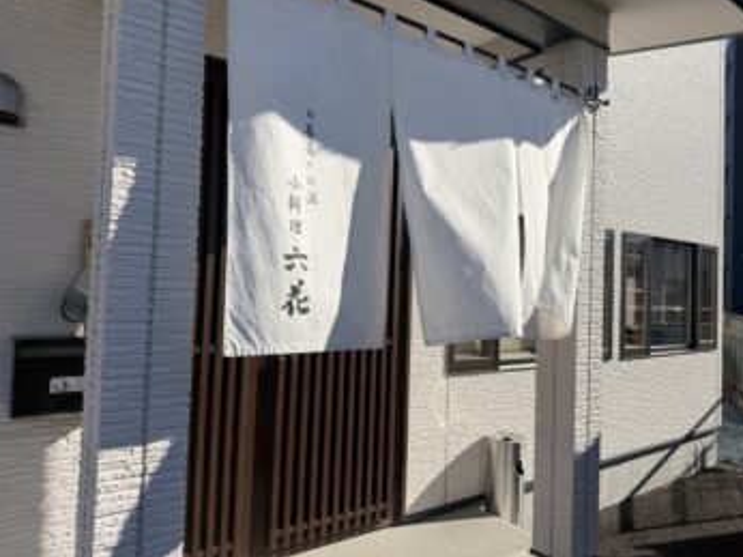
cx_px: 367
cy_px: 269
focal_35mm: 25
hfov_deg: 69.4
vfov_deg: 54.8
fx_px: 536
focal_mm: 6.76
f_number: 1.78
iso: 80
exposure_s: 1/4975
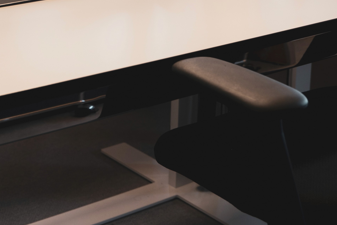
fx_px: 880
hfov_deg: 21.5
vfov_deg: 13.7
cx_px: 90
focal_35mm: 94
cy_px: -108
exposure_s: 1/60
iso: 250
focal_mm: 30
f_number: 4
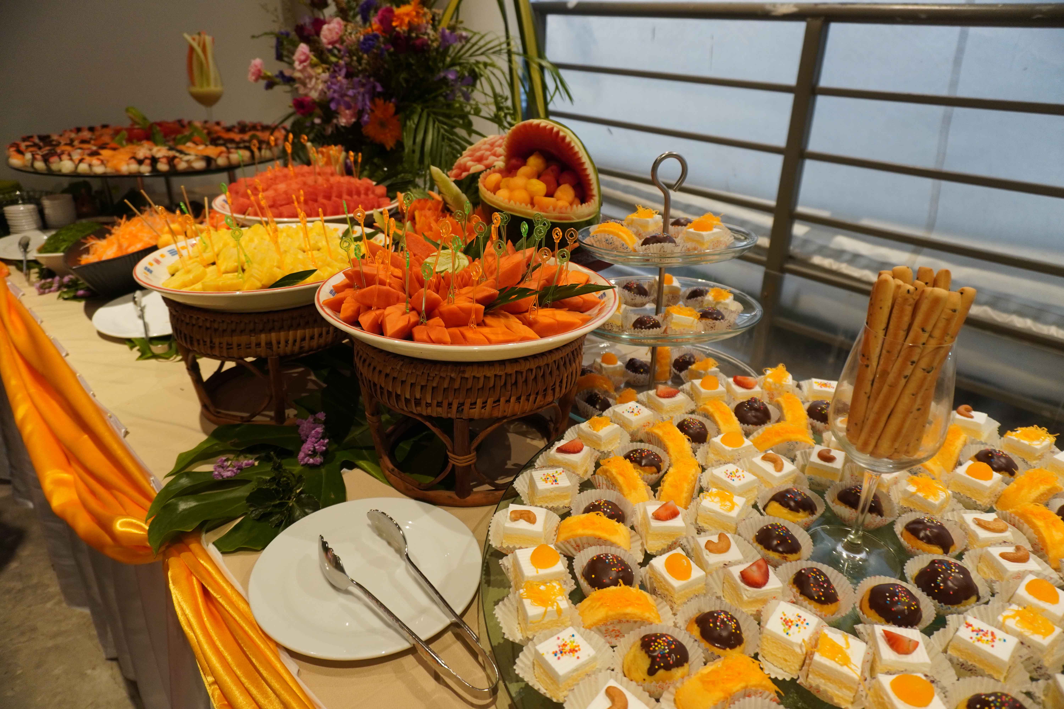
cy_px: 354
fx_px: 709
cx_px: 532
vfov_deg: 53.1
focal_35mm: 24
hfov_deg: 73.7
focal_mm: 16
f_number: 3.5
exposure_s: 1/30
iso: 640
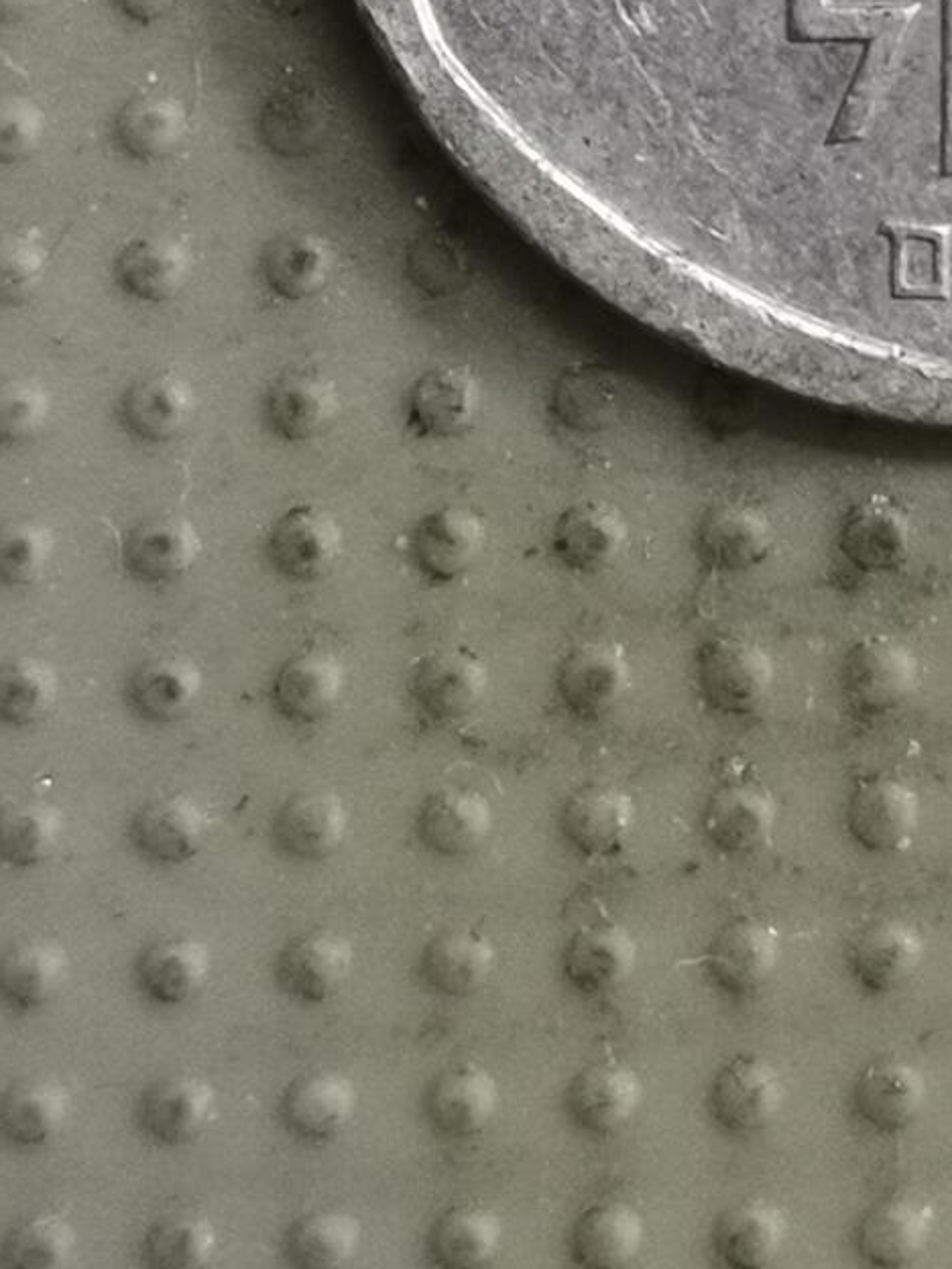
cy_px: -83
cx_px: 930
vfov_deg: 12.9
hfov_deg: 9.8
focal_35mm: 150
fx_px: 5500
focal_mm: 4.75
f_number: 1.8
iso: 320
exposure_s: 1/30
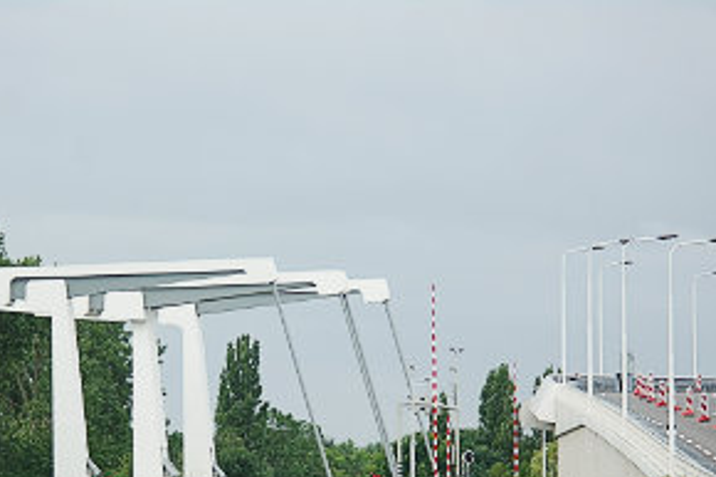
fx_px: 6102
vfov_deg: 4.5
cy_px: 363
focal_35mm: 307
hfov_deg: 6.7
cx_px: 263
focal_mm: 130
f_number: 5
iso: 100
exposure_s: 1/250
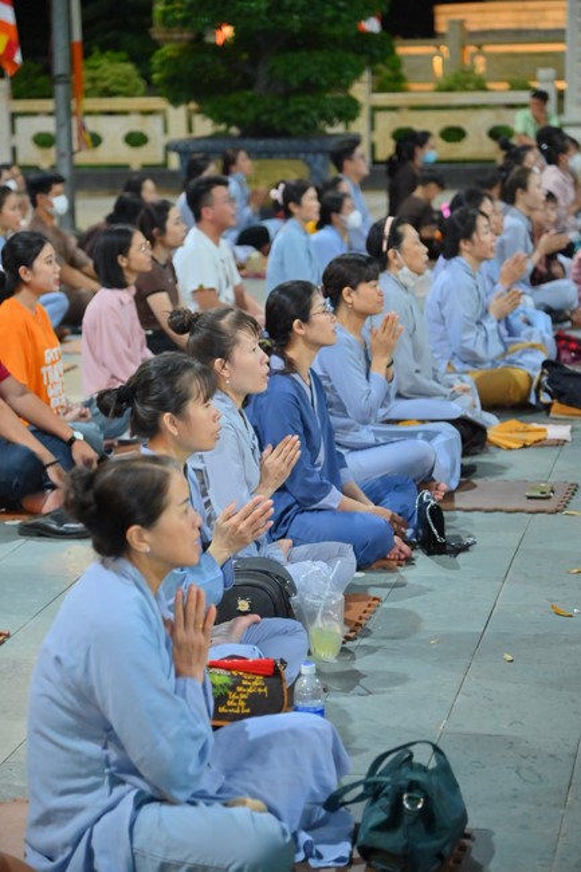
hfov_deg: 14.9
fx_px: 2228
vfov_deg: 22.1
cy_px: 436
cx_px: 290
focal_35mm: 92
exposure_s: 1/100
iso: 4000
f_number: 4
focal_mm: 92
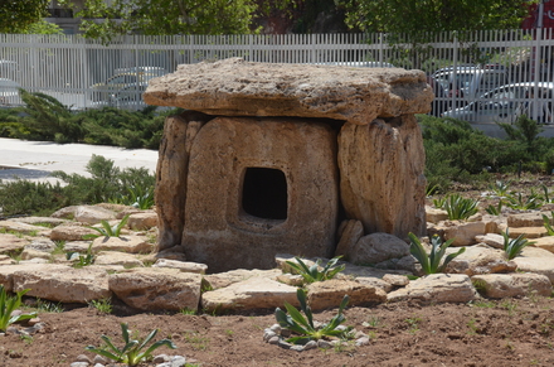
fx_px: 1382
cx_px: 277
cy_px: 184
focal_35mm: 90
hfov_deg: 22.7
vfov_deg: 15.1
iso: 500
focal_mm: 60
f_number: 10
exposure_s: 1/1600
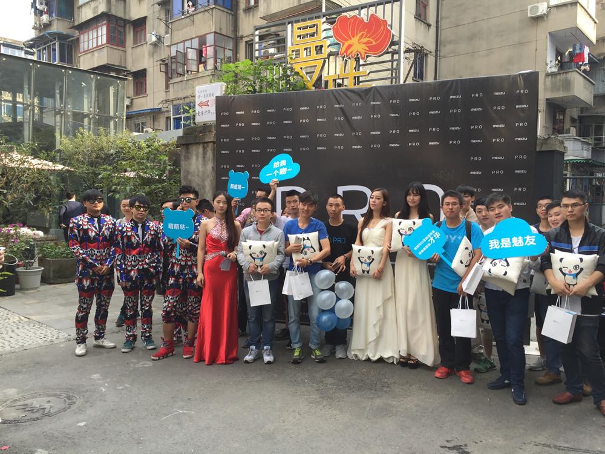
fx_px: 507
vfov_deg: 48.2
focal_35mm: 29
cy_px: 227
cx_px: 302
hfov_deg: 61.7
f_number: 2.2
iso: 32
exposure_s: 1/191
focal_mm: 4.15
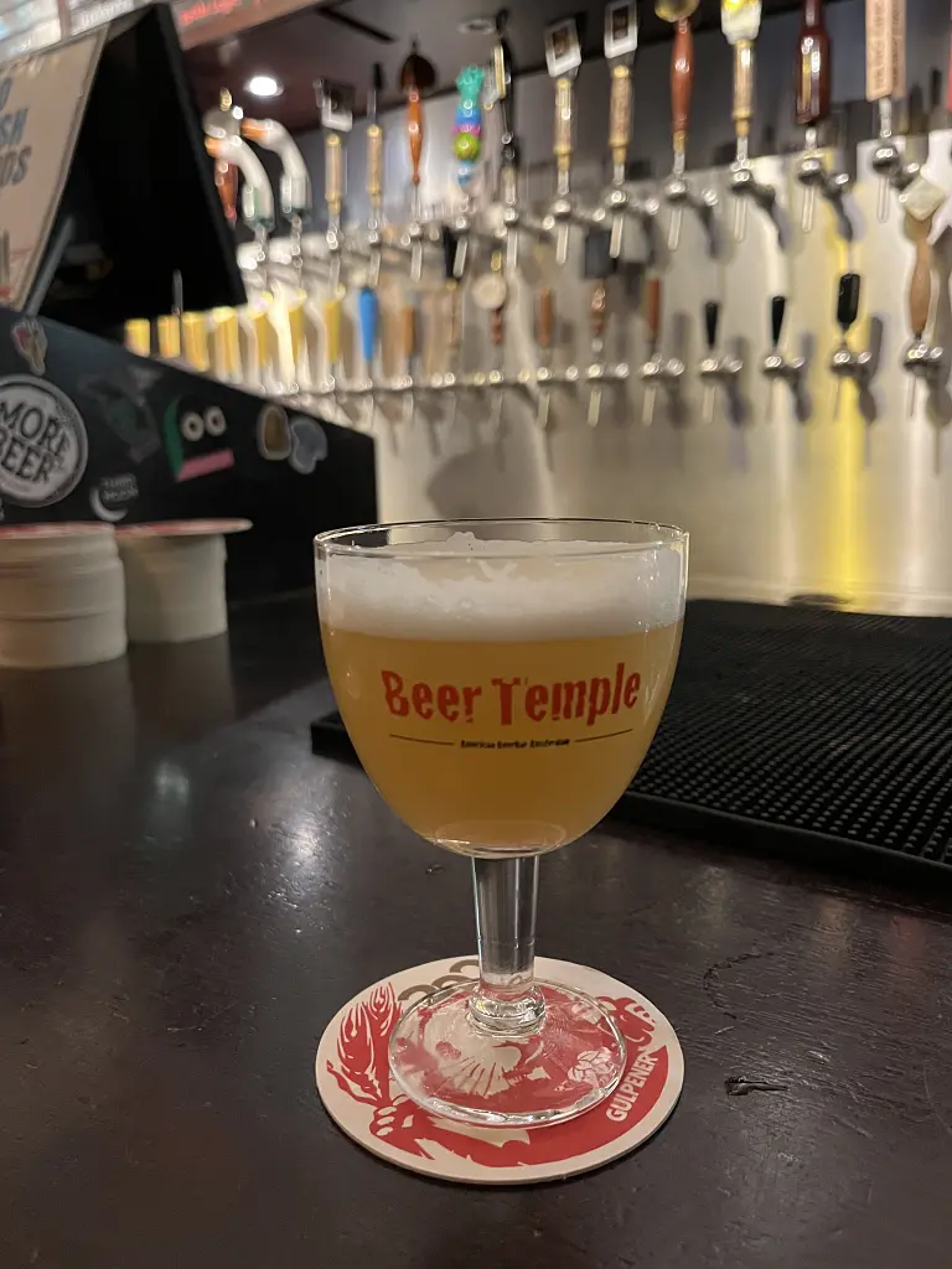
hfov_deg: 53.1
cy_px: 634
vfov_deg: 67.3
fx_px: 953
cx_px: 476
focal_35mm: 26
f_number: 1.6
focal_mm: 5.1
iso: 500
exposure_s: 1/33
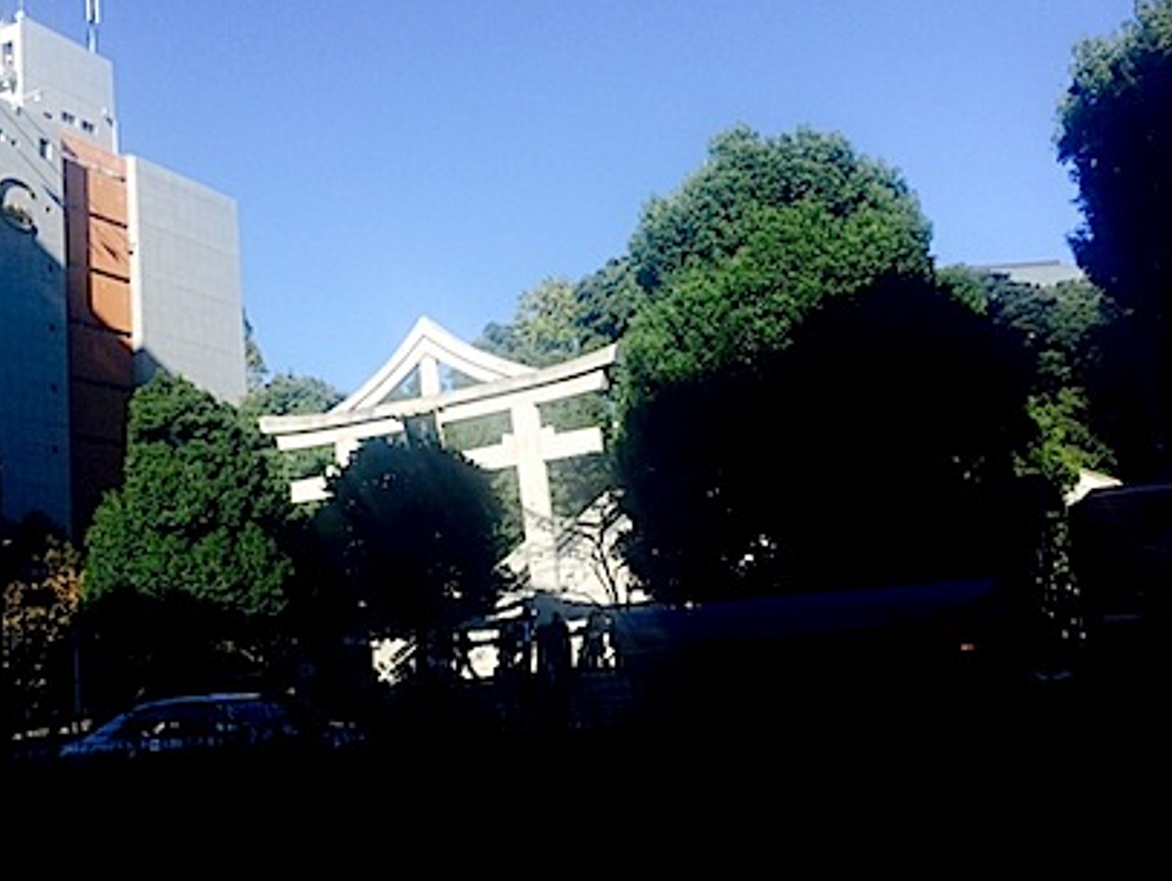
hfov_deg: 48.9
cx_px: 524
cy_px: 433
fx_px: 1287
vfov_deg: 37.8
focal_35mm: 38
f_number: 2.2
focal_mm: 4.12
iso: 32
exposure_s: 1/1053
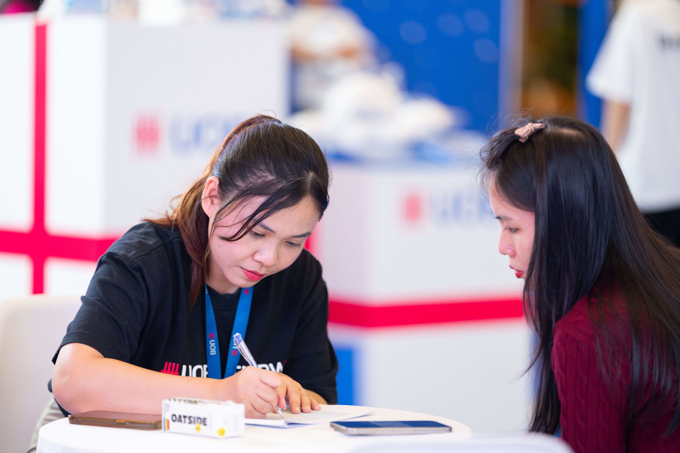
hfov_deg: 13.7
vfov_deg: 9.1
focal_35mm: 150
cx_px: 340
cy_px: 226
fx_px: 2833
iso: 500
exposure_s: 1/200
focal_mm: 150
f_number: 2
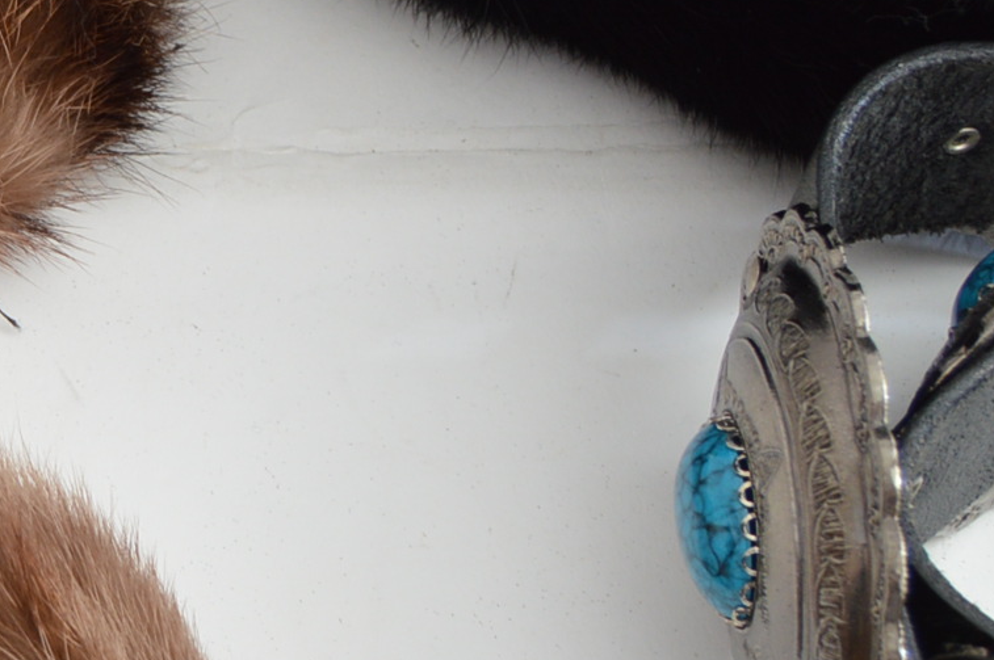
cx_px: -617
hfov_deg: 13.3
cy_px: 253
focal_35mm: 143
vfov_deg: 9.6
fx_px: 3944
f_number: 5
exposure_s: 1/200
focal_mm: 24
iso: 200
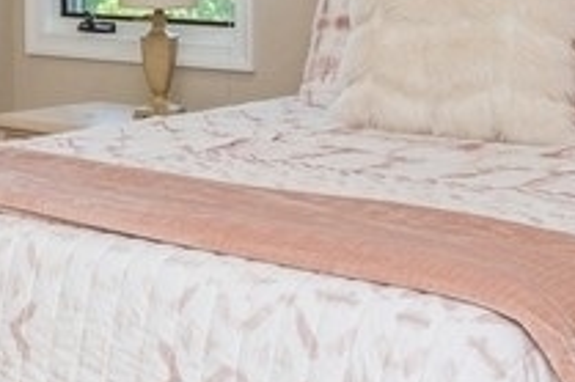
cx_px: -121
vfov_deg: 12.4
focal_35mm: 107
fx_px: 1708
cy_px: -118
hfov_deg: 18.1
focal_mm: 14
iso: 200
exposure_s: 1/25
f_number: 8
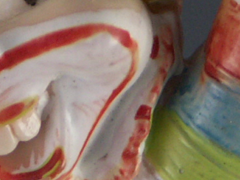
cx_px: 78
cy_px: 136
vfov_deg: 1.3
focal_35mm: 1118
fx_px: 7756
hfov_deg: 1.8
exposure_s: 1/125
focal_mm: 50.8
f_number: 3.5
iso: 100
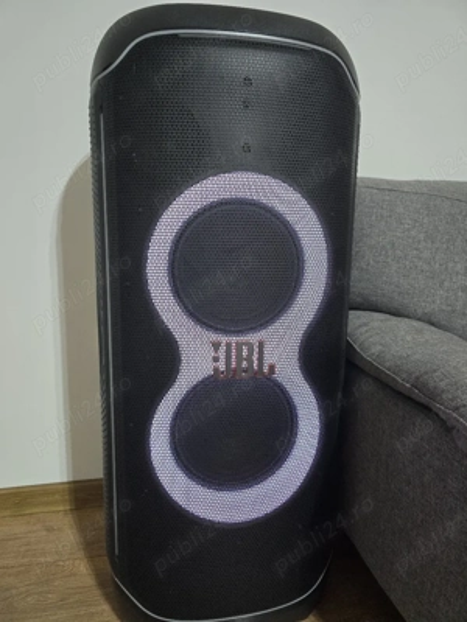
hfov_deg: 58.9
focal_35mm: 23
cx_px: 234
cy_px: 311
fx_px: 414
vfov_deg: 73.9
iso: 640
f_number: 1.7
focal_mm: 6.3
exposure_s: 1/101
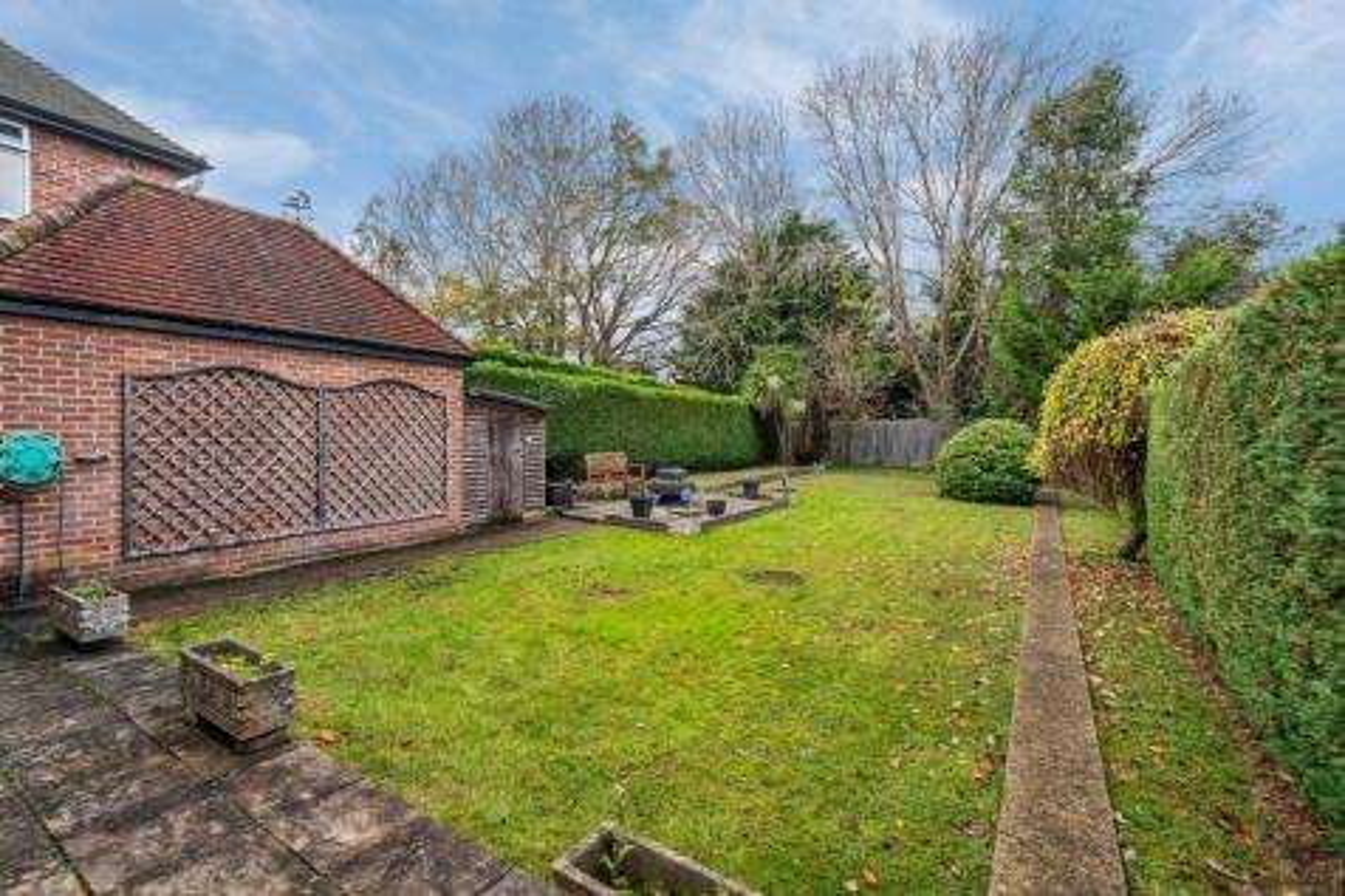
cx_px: 672
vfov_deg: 73.7
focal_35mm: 16
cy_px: 448
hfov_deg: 96.8
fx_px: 598
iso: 320
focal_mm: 16
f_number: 8
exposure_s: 1/50
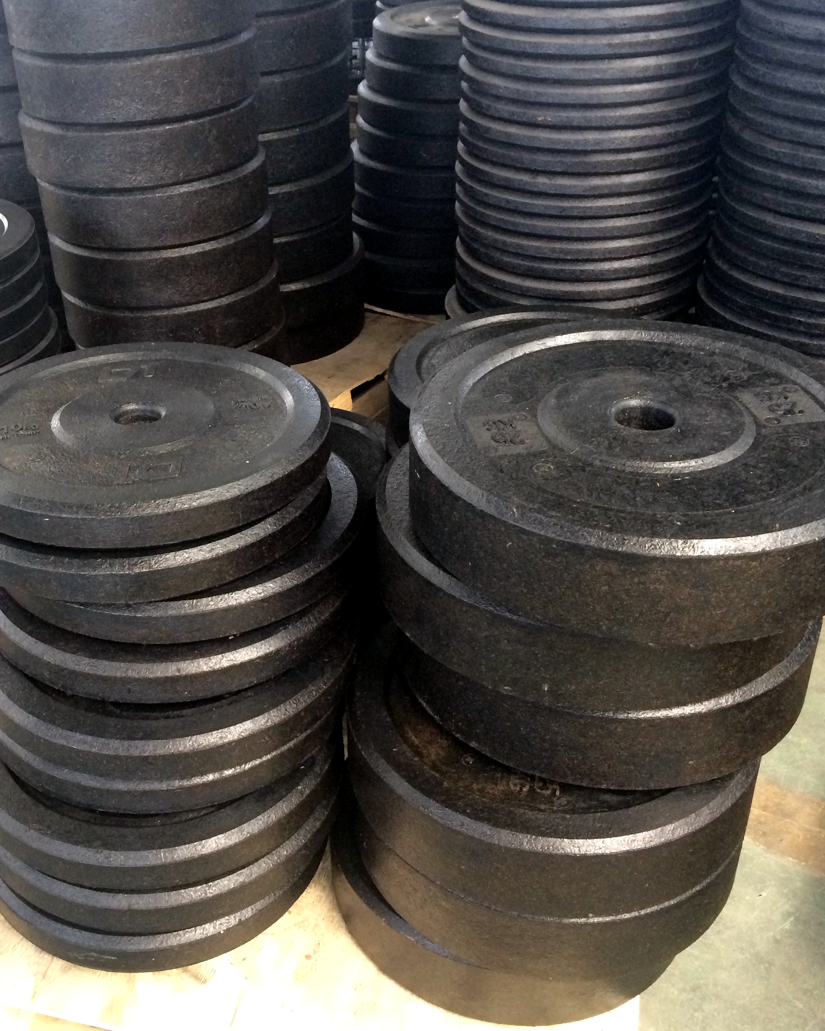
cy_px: 520
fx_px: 1221
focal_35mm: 40
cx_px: 286
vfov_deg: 45.8
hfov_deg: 37.0
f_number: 2.2
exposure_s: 1/30
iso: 64
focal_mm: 4.12
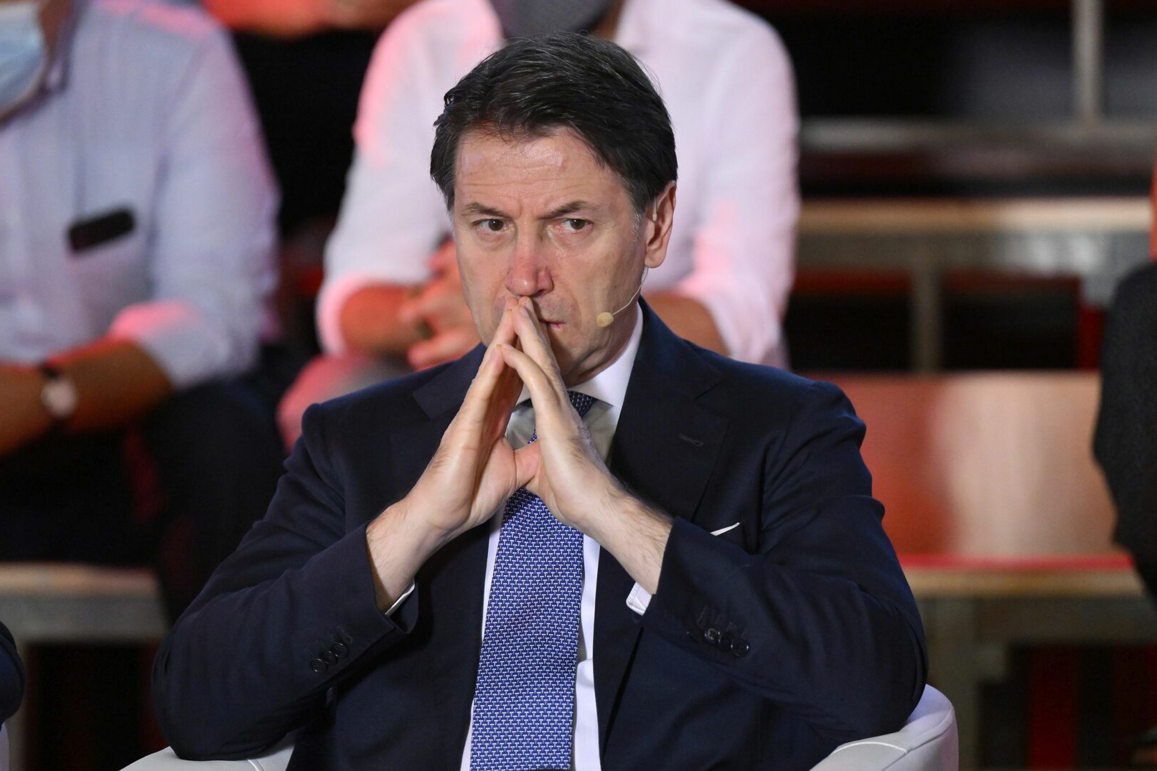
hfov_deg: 10.2
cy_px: 384
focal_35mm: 201
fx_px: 6460
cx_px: 578
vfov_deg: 6.8
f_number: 2.8
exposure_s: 1/40
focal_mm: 200
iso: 4000
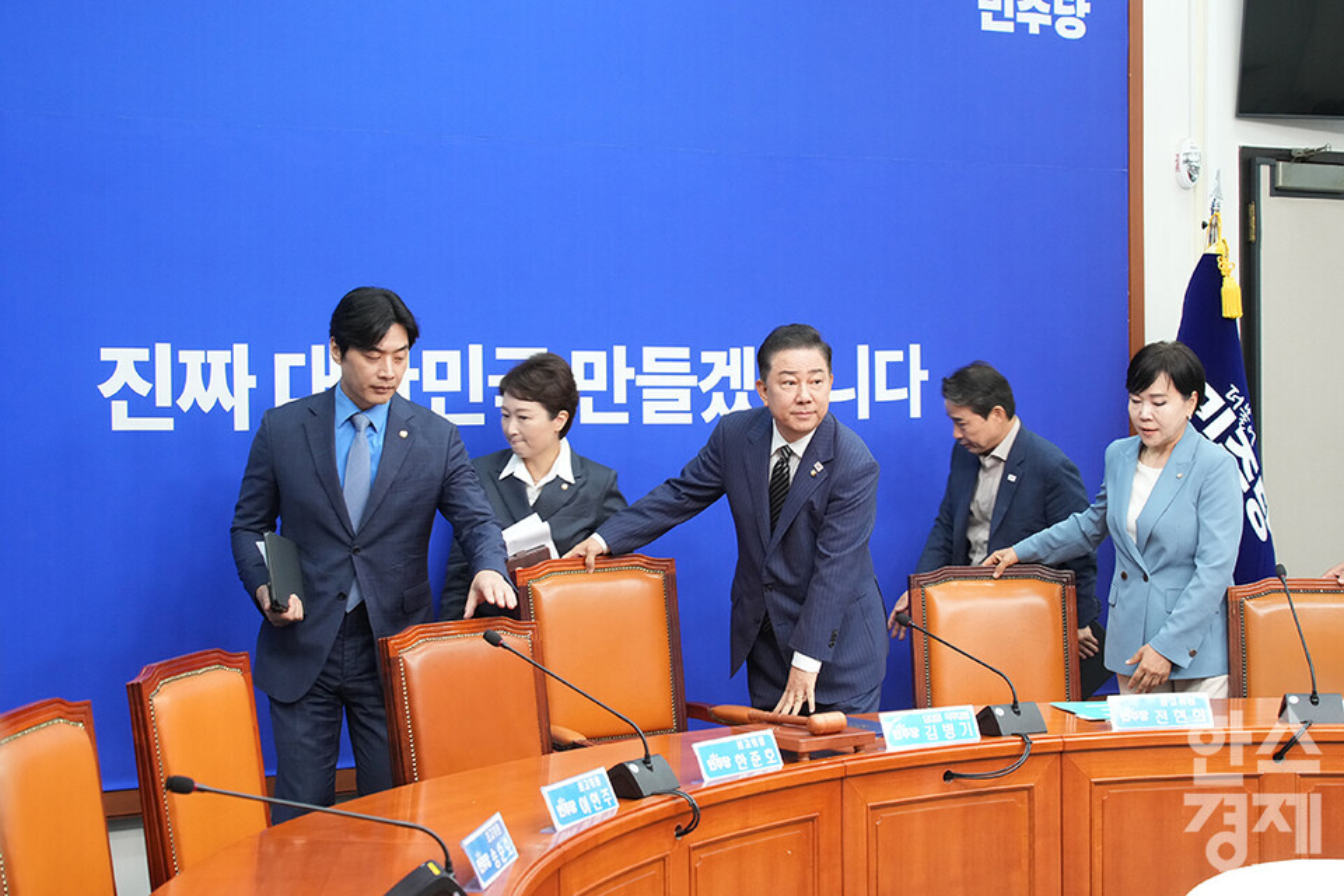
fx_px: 2202
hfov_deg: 33.9
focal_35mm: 59
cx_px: 672
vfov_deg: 23.0
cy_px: 448
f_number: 5.6
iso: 3200
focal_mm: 59
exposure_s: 1/200
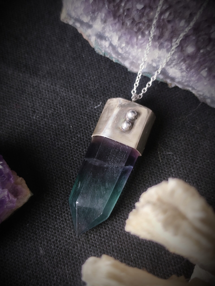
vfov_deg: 41.2
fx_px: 381
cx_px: 108
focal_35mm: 46
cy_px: 143
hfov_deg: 31.5
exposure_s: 1/25
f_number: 1.65
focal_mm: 6.19
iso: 200
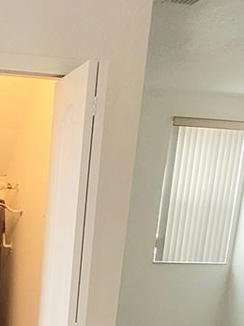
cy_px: 287
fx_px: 423
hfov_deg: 27.6
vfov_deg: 39.4
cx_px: -61
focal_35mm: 45
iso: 320
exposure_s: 1/60.2
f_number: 2.2
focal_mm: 1.74
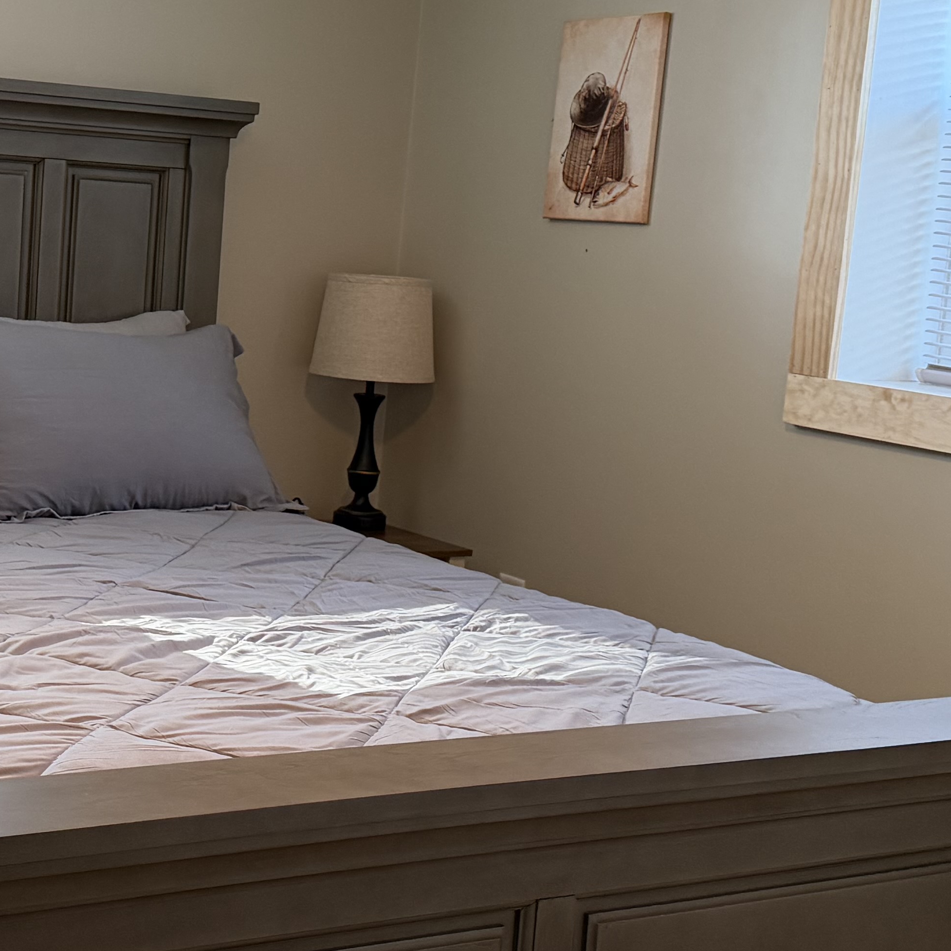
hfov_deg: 26.9
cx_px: 123
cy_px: 431
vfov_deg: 27.7
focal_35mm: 62
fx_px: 1927
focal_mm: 6.76
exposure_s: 1/120
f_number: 1.78
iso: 400
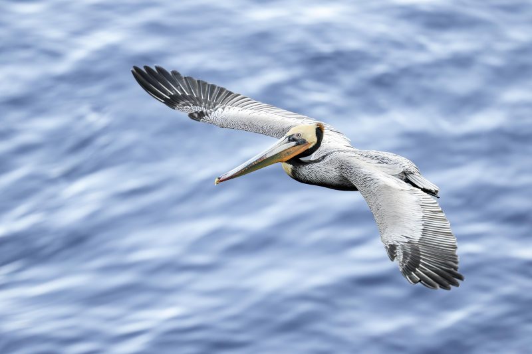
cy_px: 177
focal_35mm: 420
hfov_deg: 4.9
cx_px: 266
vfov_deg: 3.3
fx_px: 6205
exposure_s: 1/2000
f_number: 4
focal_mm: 420
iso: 3200
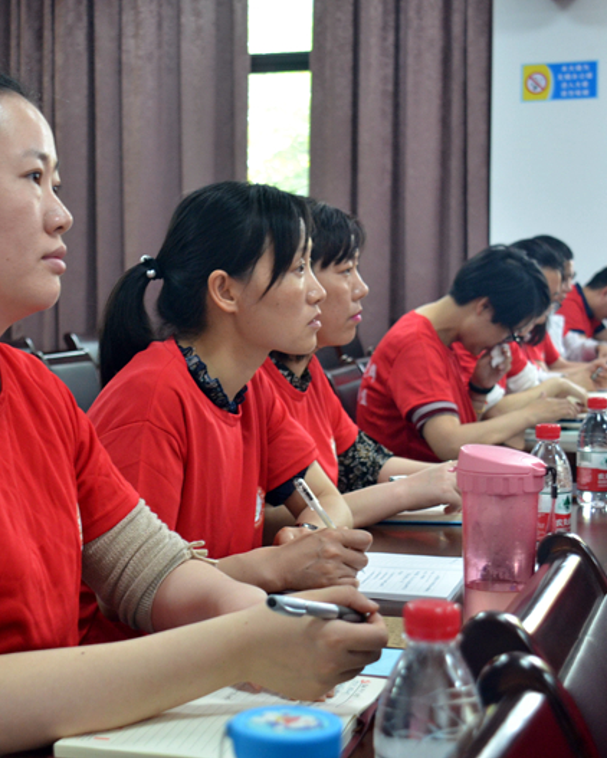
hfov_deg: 23.7
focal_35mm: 64
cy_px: 378
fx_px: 1436
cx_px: 168
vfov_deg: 29.6
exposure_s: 1/50
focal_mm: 30
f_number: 4.2
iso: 800
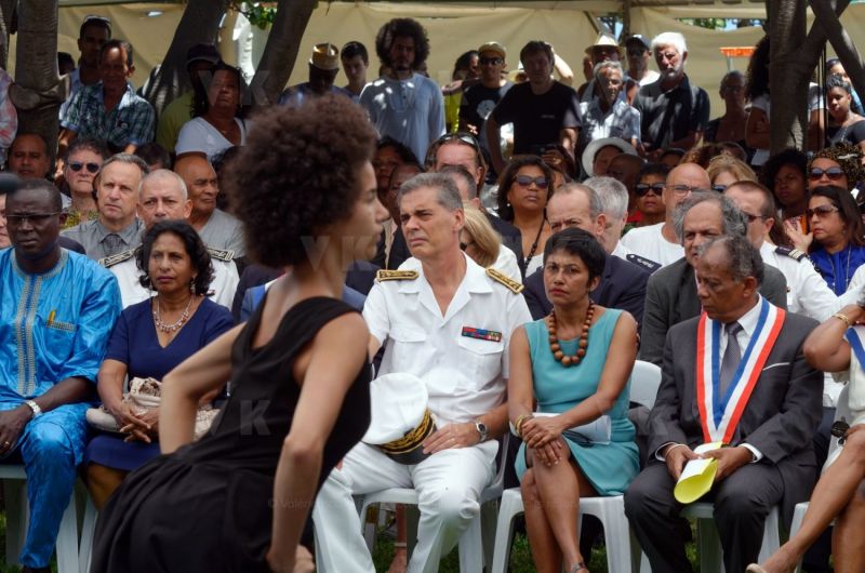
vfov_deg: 8.9
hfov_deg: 13.4
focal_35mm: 153
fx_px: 3669
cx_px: 432
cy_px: 286
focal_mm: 102
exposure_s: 1/200
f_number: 8
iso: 100
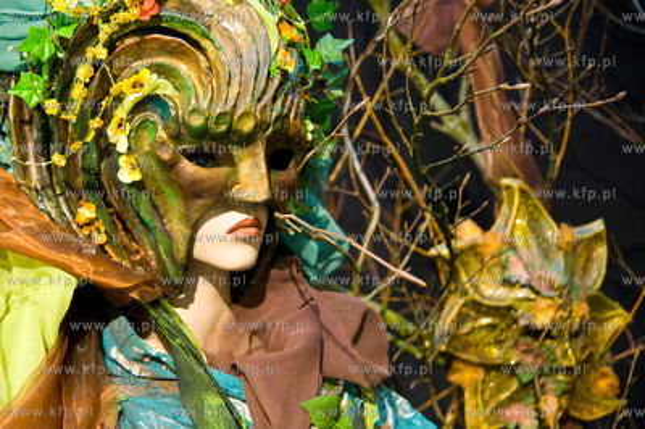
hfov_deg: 33.4
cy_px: 214
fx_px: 1074
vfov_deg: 22.6
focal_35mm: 60
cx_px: 322
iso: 1250
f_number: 3.5
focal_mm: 40
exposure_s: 1/80
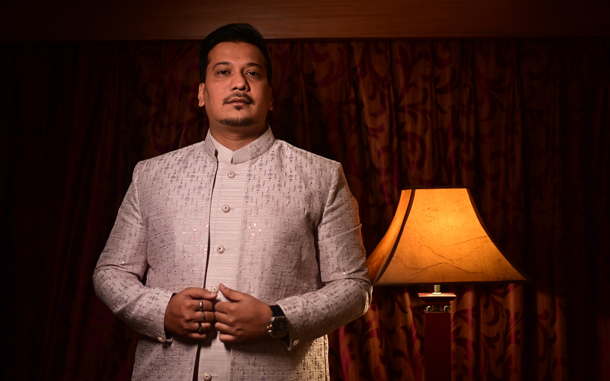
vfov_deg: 24.9
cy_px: 175
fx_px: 864
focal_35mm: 52
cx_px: 308
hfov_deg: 38.9
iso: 640
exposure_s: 1/200
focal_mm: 50
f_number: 1.8
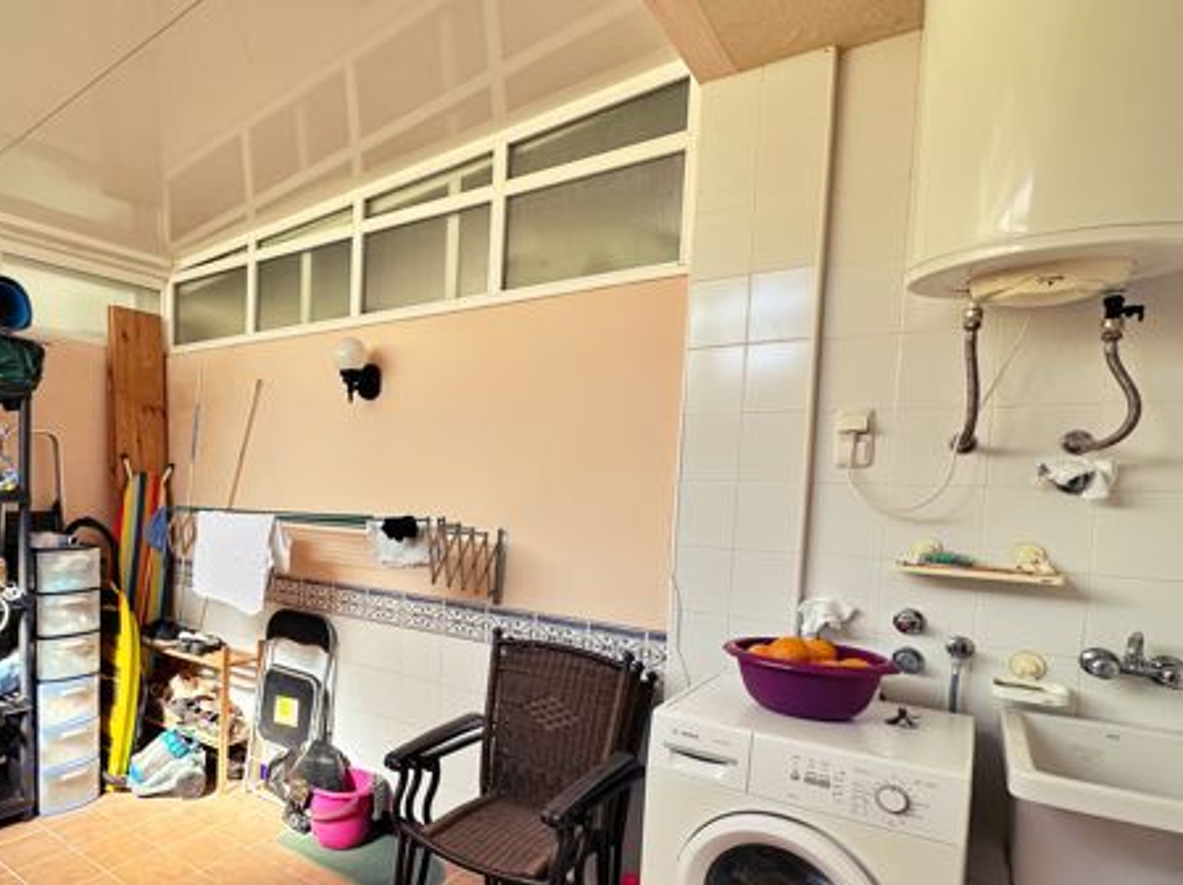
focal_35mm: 22
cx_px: 362
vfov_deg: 60.5
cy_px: 527
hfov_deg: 73.3
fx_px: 751
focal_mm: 2.22
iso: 50
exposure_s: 1/99
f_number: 2.2
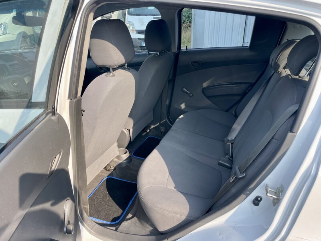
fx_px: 241
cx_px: 160
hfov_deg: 67.3
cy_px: 120
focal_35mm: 26
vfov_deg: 53.1
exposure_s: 1/509
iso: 32
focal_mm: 4.2
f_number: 1.6
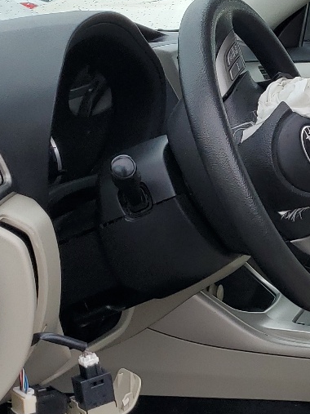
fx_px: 980
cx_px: 437
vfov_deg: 23.8
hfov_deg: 16.7
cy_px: 269
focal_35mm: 82
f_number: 1.5
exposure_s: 1/625
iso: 50
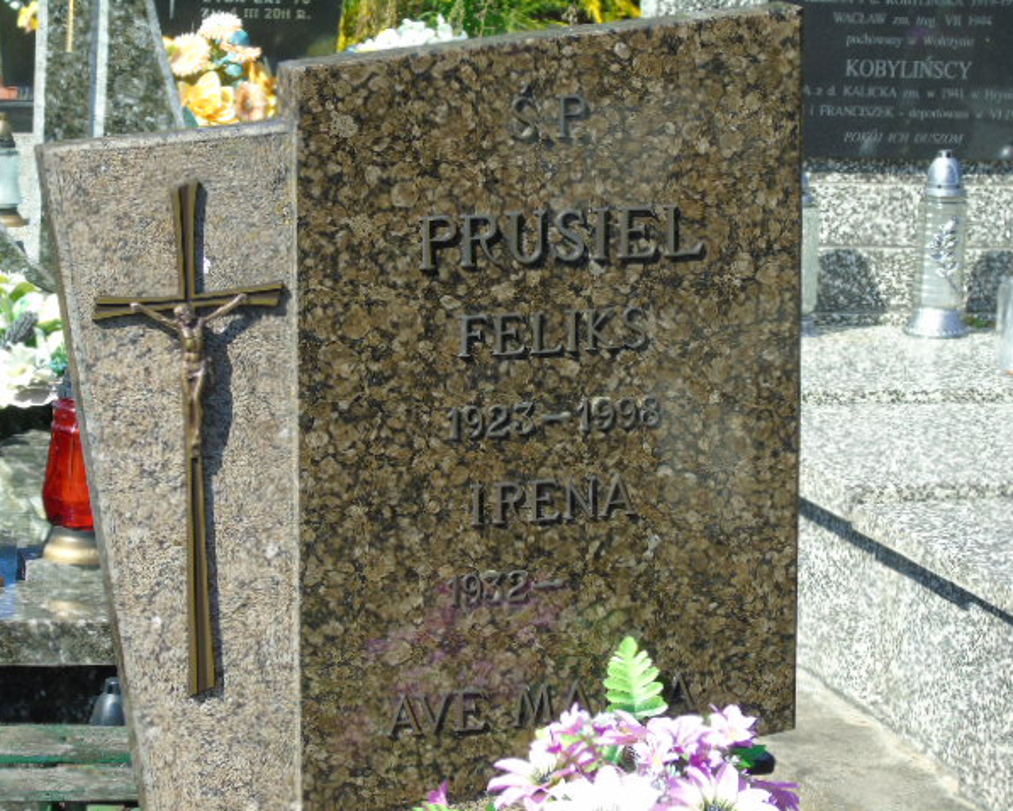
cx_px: 480
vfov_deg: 13.6
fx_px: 3389
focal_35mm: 113
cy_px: 406
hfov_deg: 17.0
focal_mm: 19
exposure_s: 1/250
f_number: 4.4
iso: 80
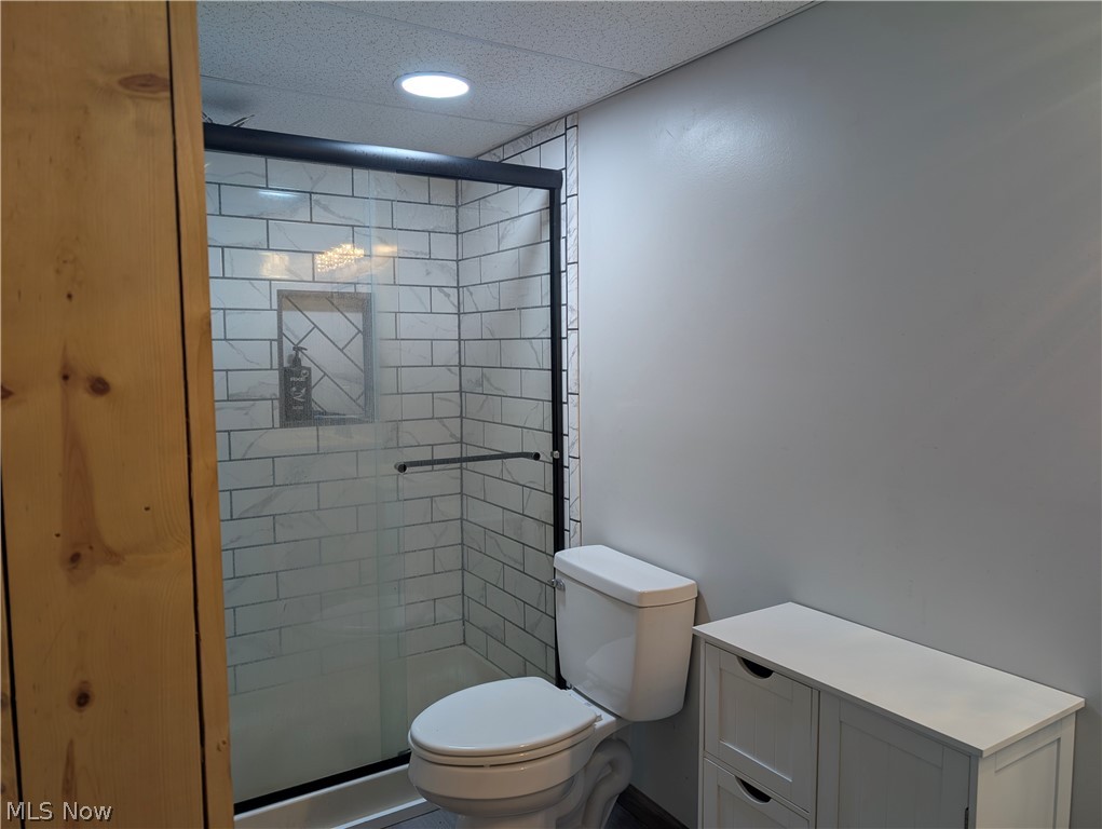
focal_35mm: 24
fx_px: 765
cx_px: 551
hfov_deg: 71.5
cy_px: 414
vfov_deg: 56.9
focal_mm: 6.9
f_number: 1.68
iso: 23
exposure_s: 1/192
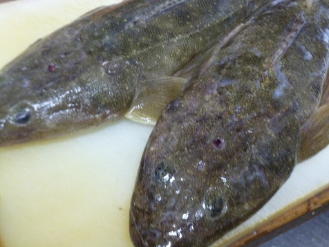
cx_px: 164
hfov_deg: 42.9
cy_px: 124
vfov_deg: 32.9
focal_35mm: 44
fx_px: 418
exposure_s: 1/8
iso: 400
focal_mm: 7.9
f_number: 3.4
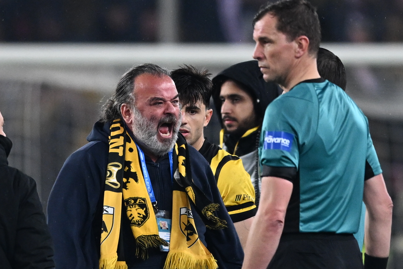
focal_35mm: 400
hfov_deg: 5.2
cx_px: 202
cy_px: 134
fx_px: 4477
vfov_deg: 3.4
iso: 1600
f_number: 3.2
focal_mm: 400
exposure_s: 1/1250
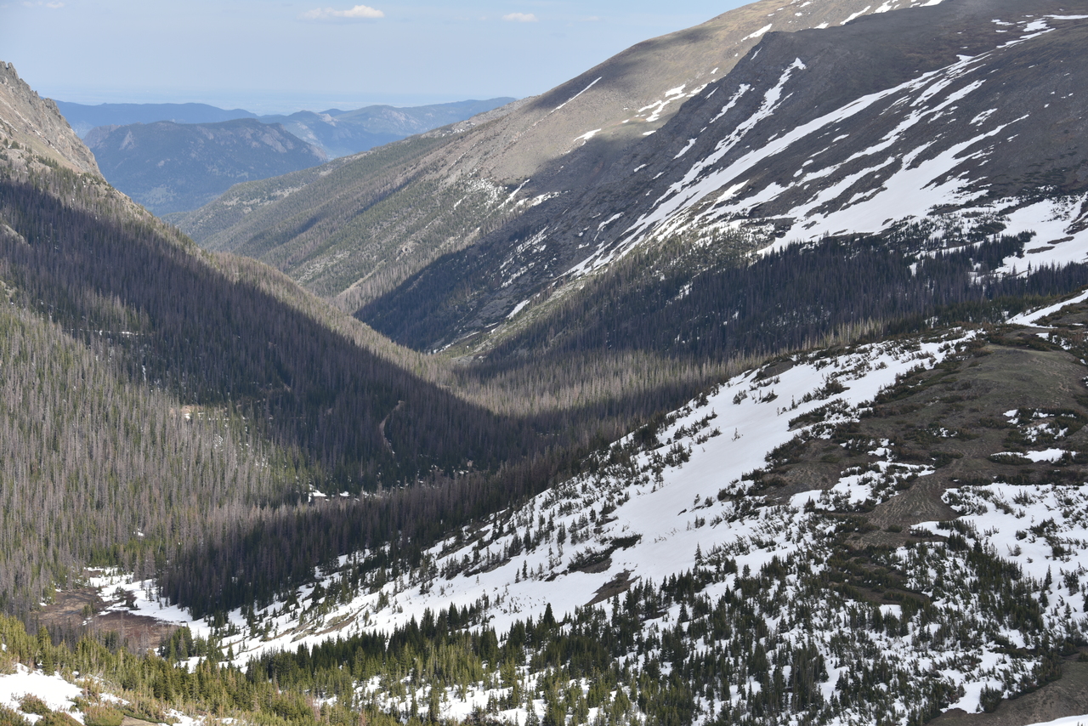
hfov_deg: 23.9
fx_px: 2569
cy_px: 363
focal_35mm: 85
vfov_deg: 16.1
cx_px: 544
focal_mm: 85
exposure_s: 1/250
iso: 100
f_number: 8
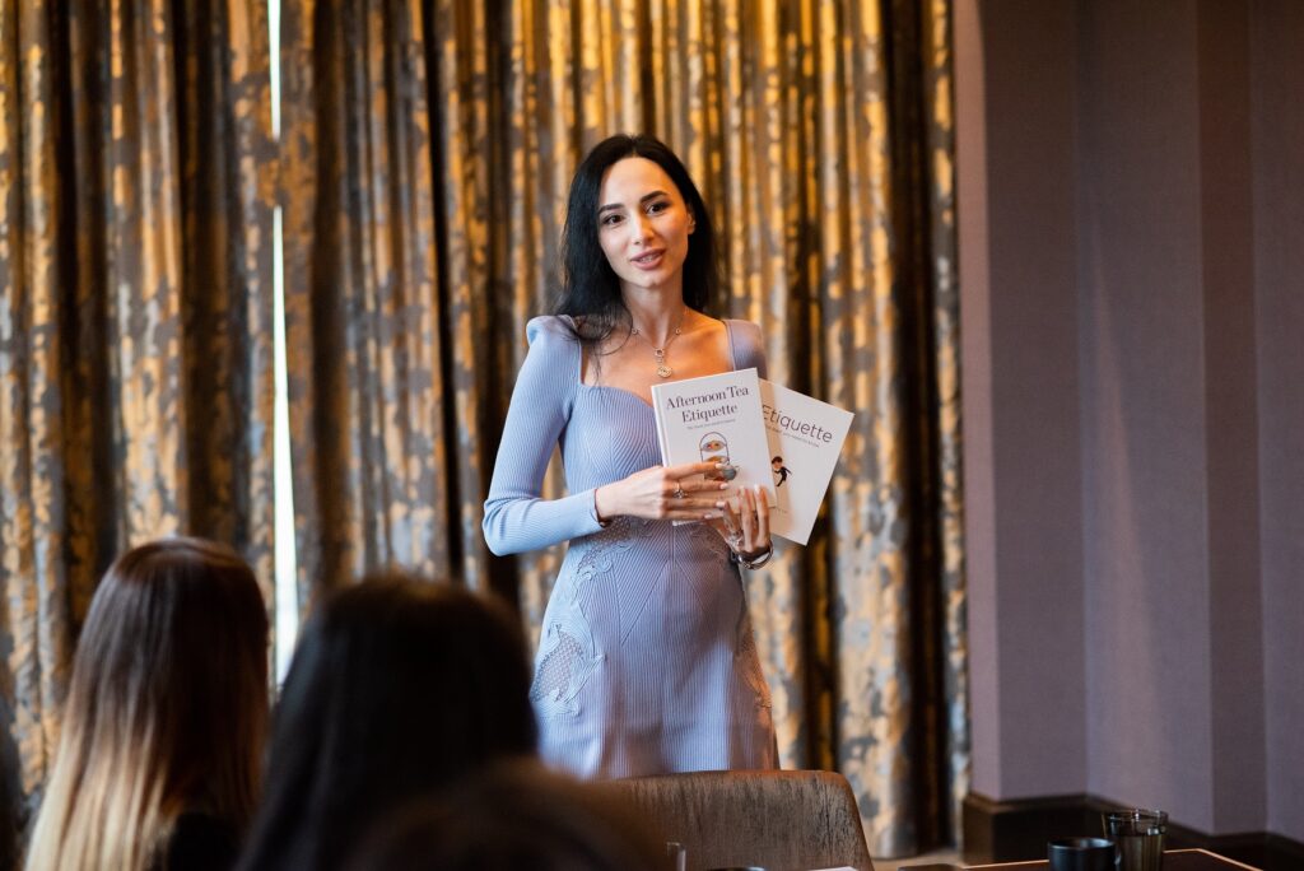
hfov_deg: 23.9
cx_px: 652
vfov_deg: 16.1
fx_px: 3080
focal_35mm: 85
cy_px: 436
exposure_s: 1/160
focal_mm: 85
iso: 4000
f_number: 2.8
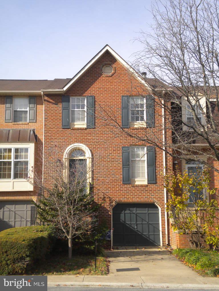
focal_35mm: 52
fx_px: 439
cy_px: 146
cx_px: 110
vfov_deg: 36.8
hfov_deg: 28.0
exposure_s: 1/310
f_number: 5.6
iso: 80
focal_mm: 9.3
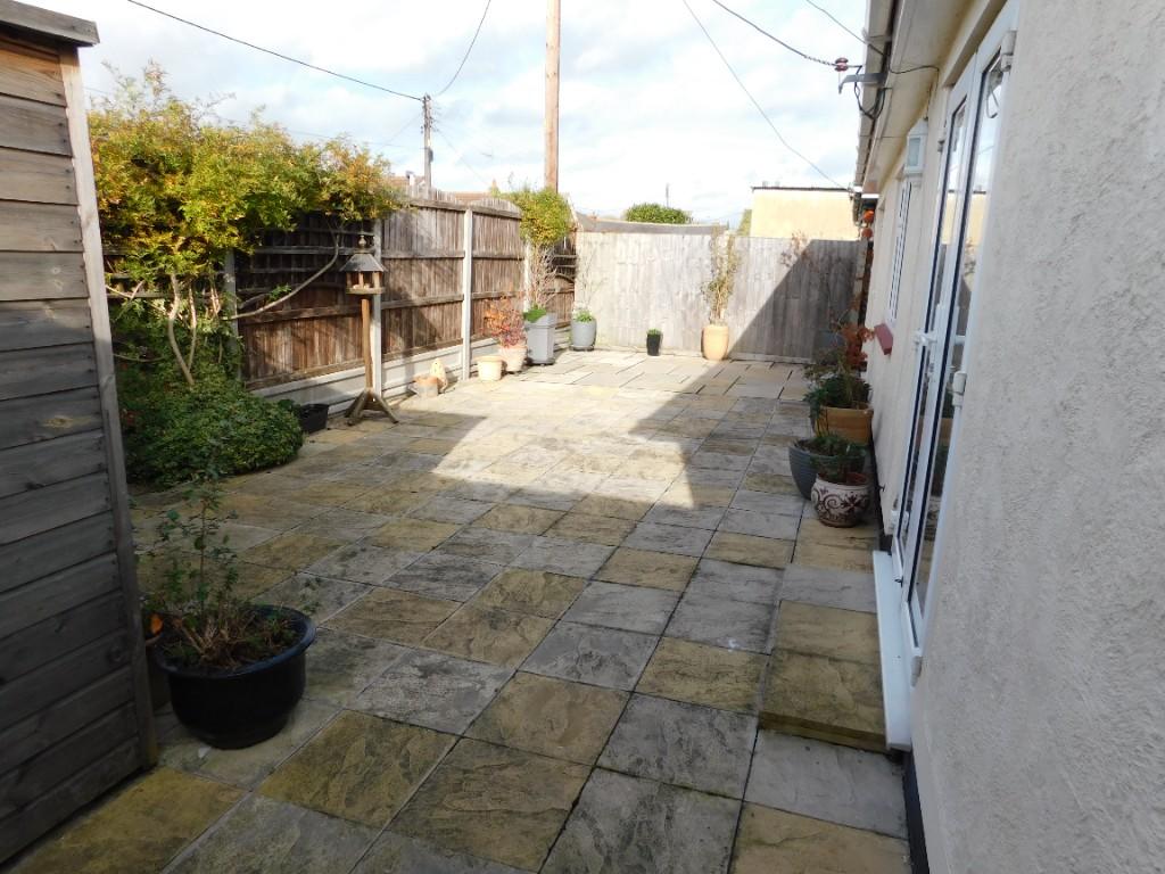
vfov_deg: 58.9
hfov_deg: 73.9
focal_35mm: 23
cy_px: 437
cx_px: 582
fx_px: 774
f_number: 3
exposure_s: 1/800
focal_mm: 4
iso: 125
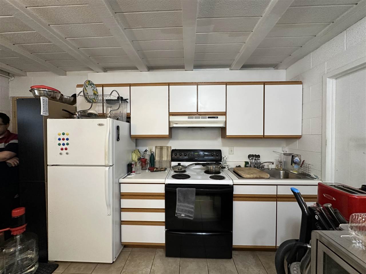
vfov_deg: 85.7
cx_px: 183
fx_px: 148
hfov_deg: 102.1
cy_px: 137
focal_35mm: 14
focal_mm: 2.22
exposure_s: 1/60
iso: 320
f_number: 2.2
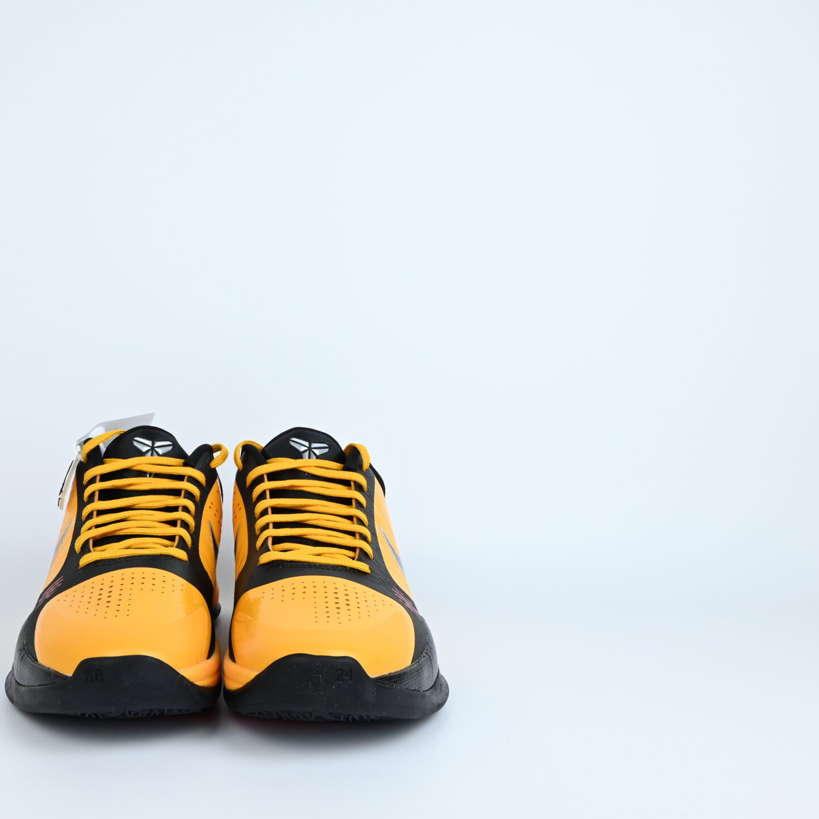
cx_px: 223
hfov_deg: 44.8
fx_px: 964
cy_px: 464
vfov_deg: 45.9
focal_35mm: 36
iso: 800
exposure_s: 1/125
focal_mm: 24
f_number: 18
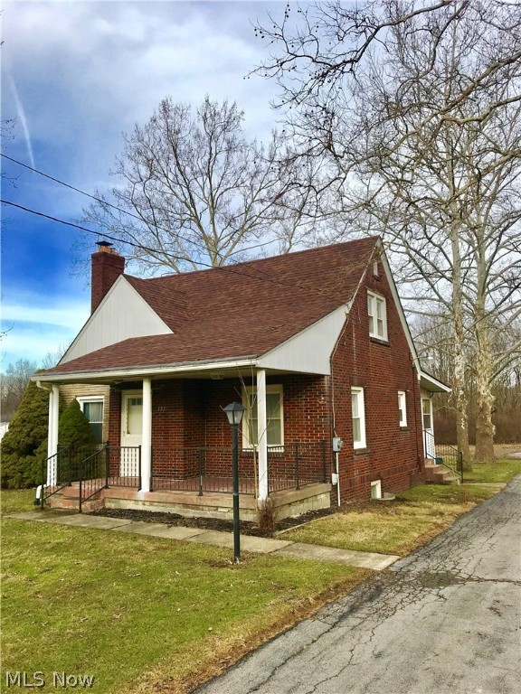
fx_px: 562
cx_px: 260
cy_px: 347
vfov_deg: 63.4
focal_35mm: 28
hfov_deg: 49.7
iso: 20
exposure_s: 1/1018
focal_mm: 3.99
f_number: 1.8
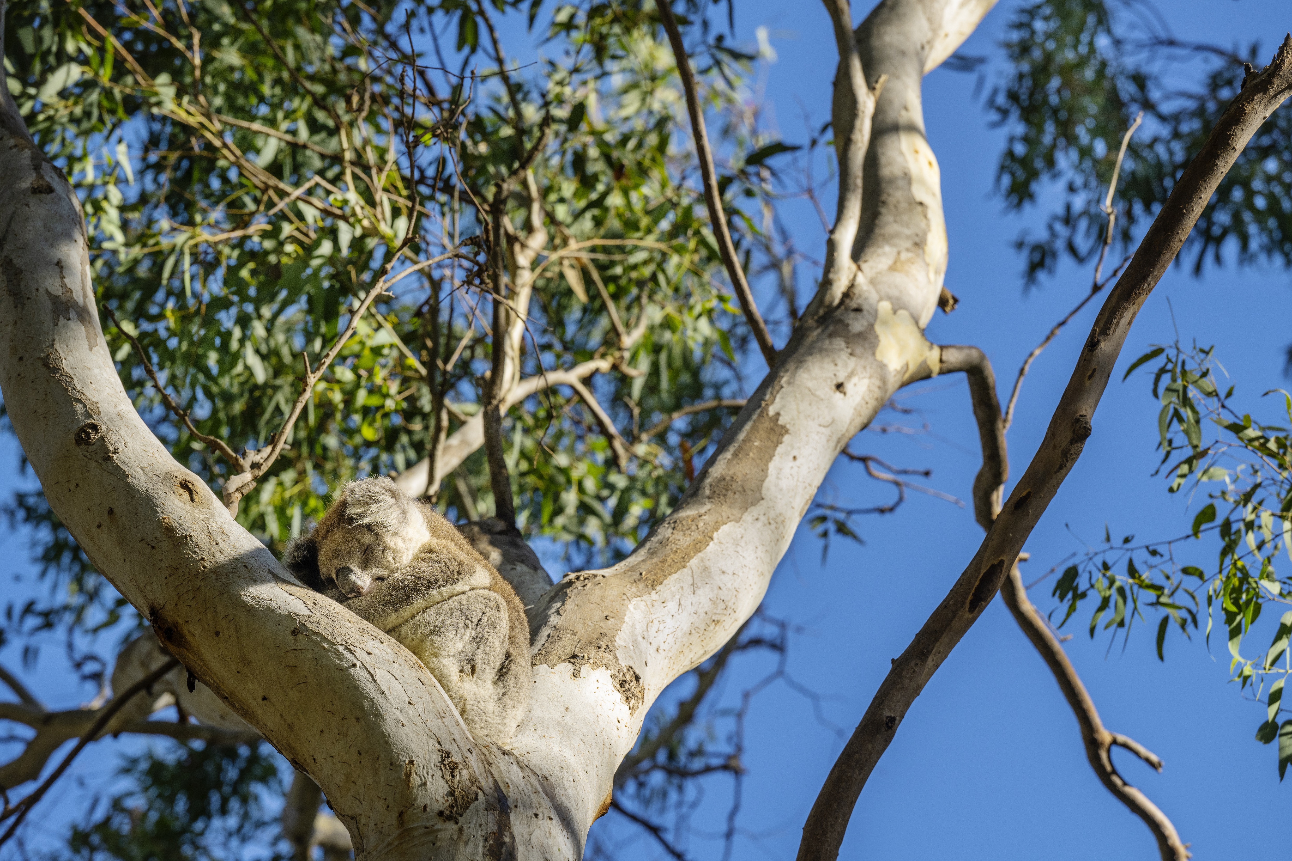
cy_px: 430
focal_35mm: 200
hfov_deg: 10.3
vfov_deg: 6.9
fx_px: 7177
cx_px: 646
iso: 250
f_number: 7.1
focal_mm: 200
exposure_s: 1/500
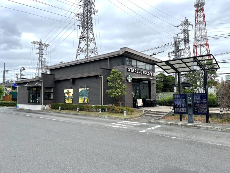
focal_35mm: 26
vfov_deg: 53.1
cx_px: 115
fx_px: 173
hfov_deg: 67.3
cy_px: 86
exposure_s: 1/4444
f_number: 1.5
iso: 50
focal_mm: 5.7
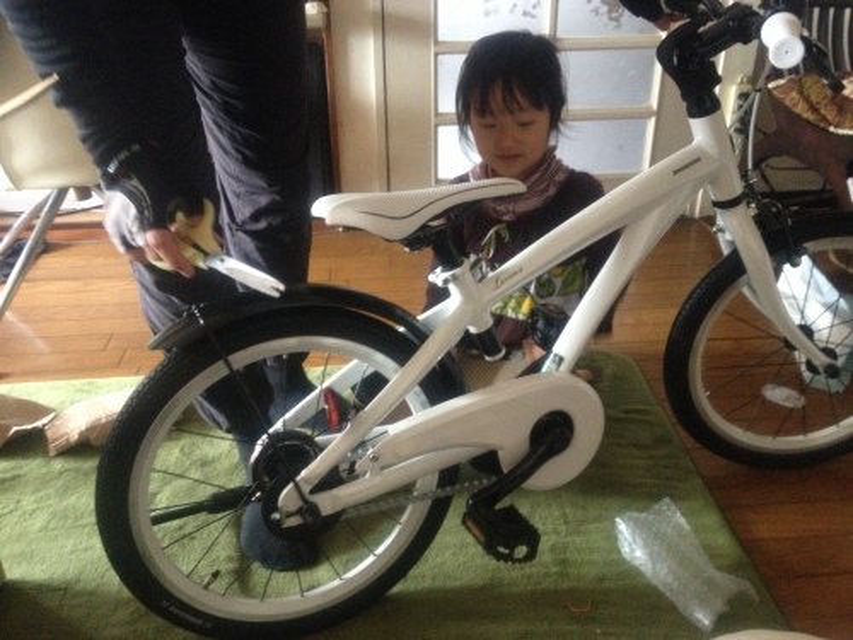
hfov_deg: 52.6
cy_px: 320
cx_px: 426
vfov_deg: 40.7
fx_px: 862
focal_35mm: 35
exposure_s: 1/15
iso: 640
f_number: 2.4
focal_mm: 4.28
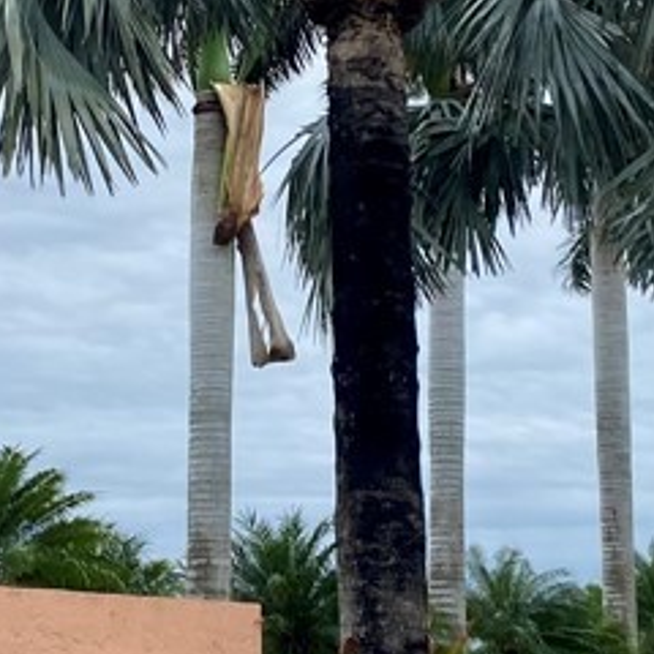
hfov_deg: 17.6
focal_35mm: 98
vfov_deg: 17.7
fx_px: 2095
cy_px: 283
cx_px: 142
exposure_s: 1/1464
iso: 32
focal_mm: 4.25
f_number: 1.8
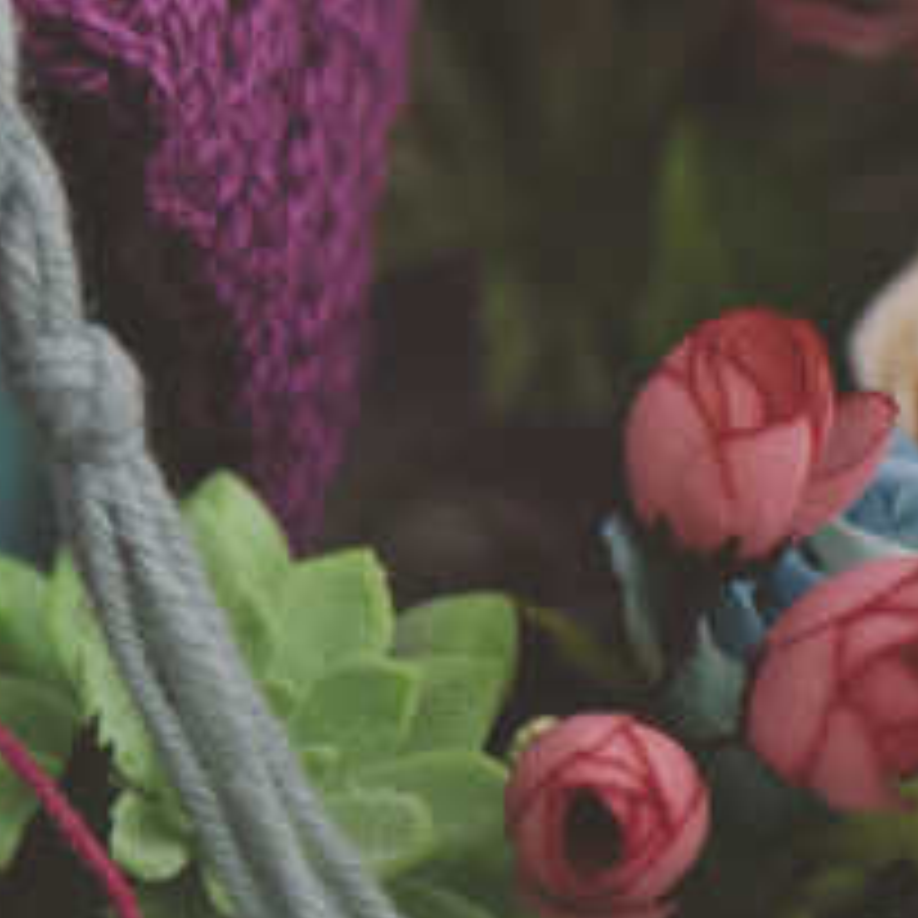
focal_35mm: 175
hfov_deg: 8.9
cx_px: -1368
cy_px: -117
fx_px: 5251
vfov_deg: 9.9
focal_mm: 35
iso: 200
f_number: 1.8
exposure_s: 1/200
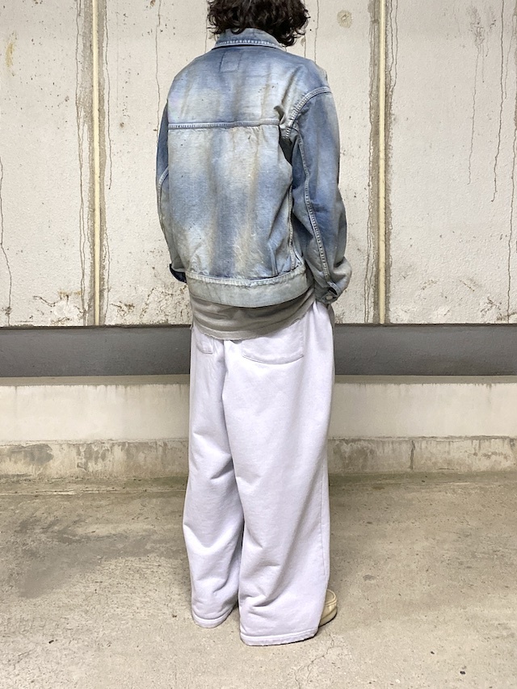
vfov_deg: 67.3
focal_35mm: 26
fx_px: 518
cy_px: 344
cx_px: 258
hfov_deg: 53.1
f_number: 1.8
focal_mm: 4.25
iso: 500
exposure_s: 1/33
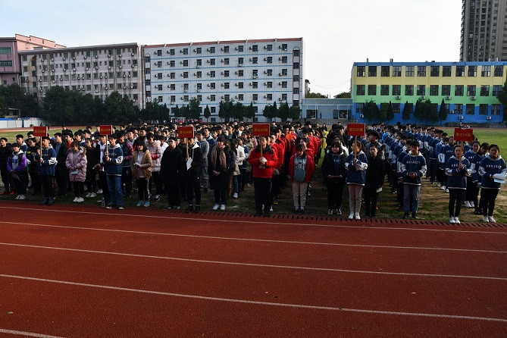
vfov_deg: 47.9
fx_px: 380
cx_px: 254
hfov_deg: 67.4
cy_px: 169
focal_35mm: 27
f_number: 9
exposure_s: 1/320
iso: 320
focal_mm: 18
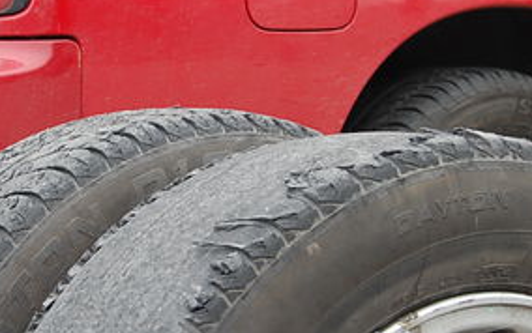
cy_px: 122
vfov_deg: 11.9
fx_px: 1596
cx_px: 103
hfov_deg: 18.7
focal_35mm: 110
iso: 400
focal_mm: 32
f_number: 9
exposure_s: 1/125
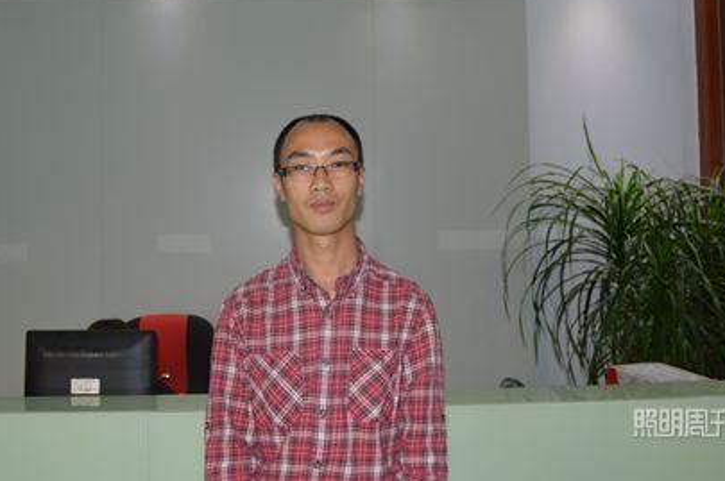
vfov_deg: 31.3
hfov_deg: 45.8
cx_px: 326
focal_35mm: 43
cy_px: 186
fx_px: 857
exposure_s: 1/60
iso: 400
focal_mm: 23
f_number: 4
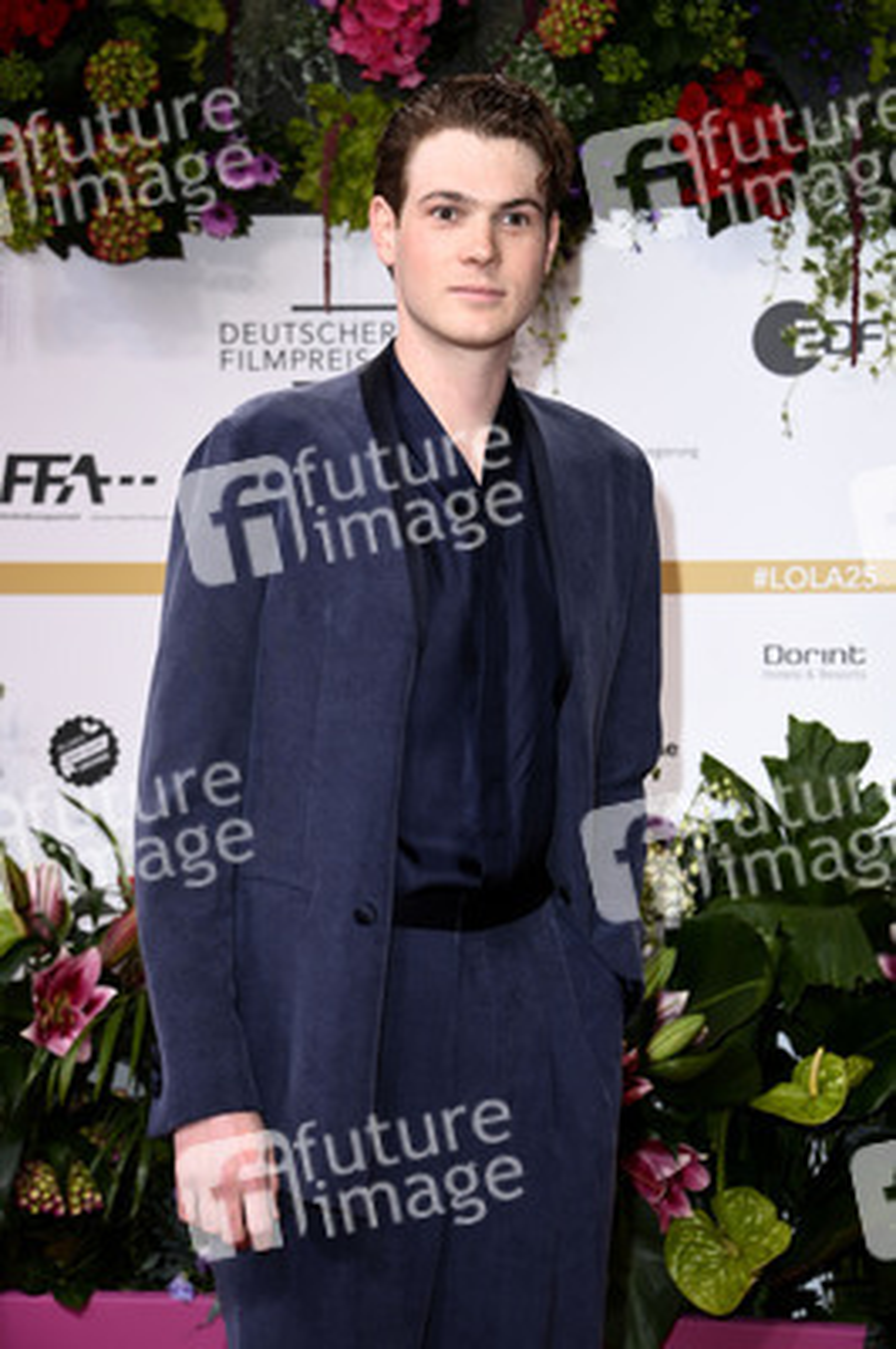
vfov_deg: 23.9
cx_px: 448
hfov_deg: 16.0
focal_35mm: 85
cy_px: 674
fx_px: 3179
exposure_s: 1/200
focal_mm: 85
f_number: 5.6
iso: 500
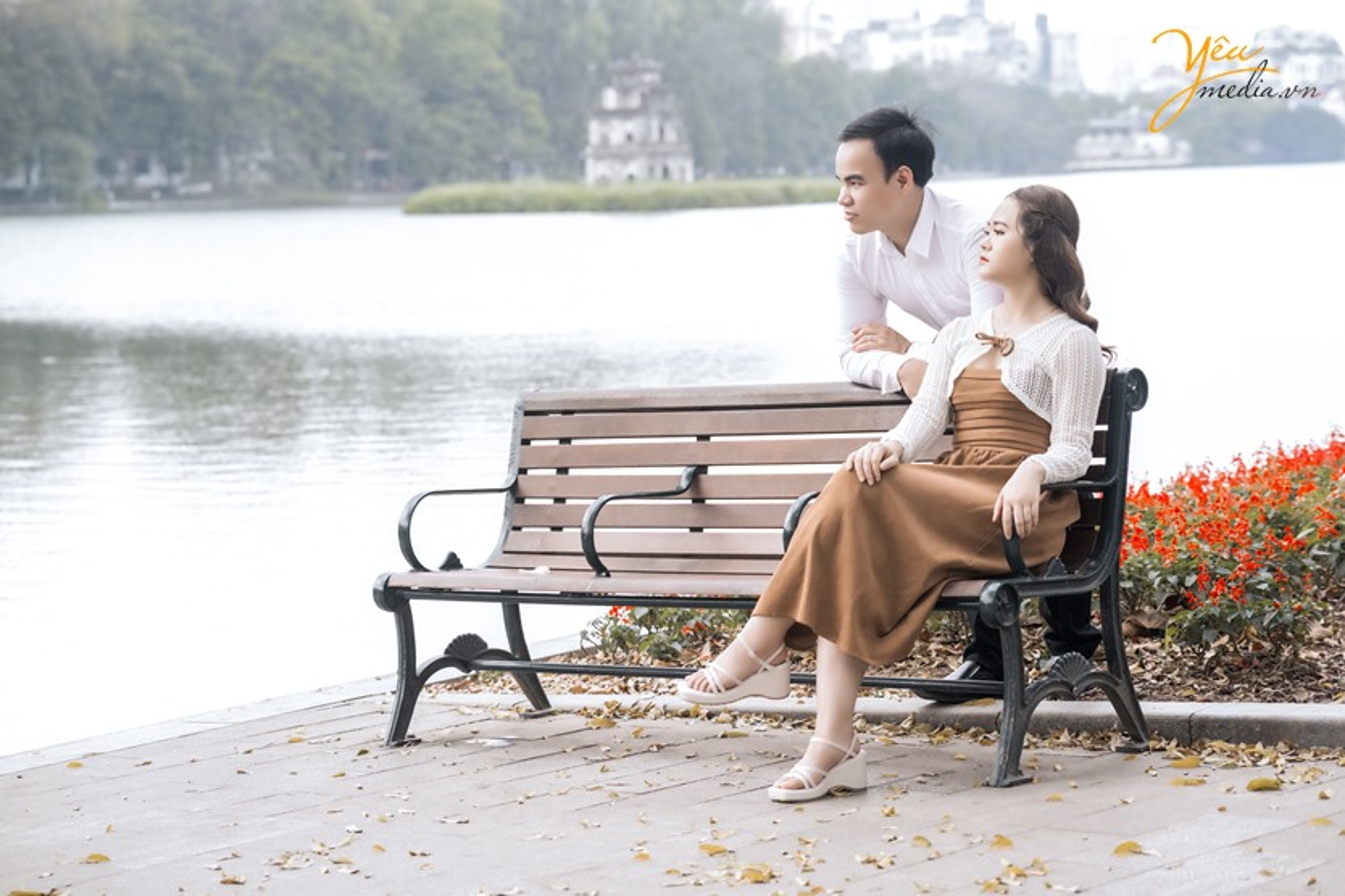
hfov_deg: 23.9
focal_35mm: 85
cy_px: 448
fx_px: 3175
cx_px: 672
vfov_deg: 16.1
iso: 500
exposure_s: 1/800
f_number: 3.5
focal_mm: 85
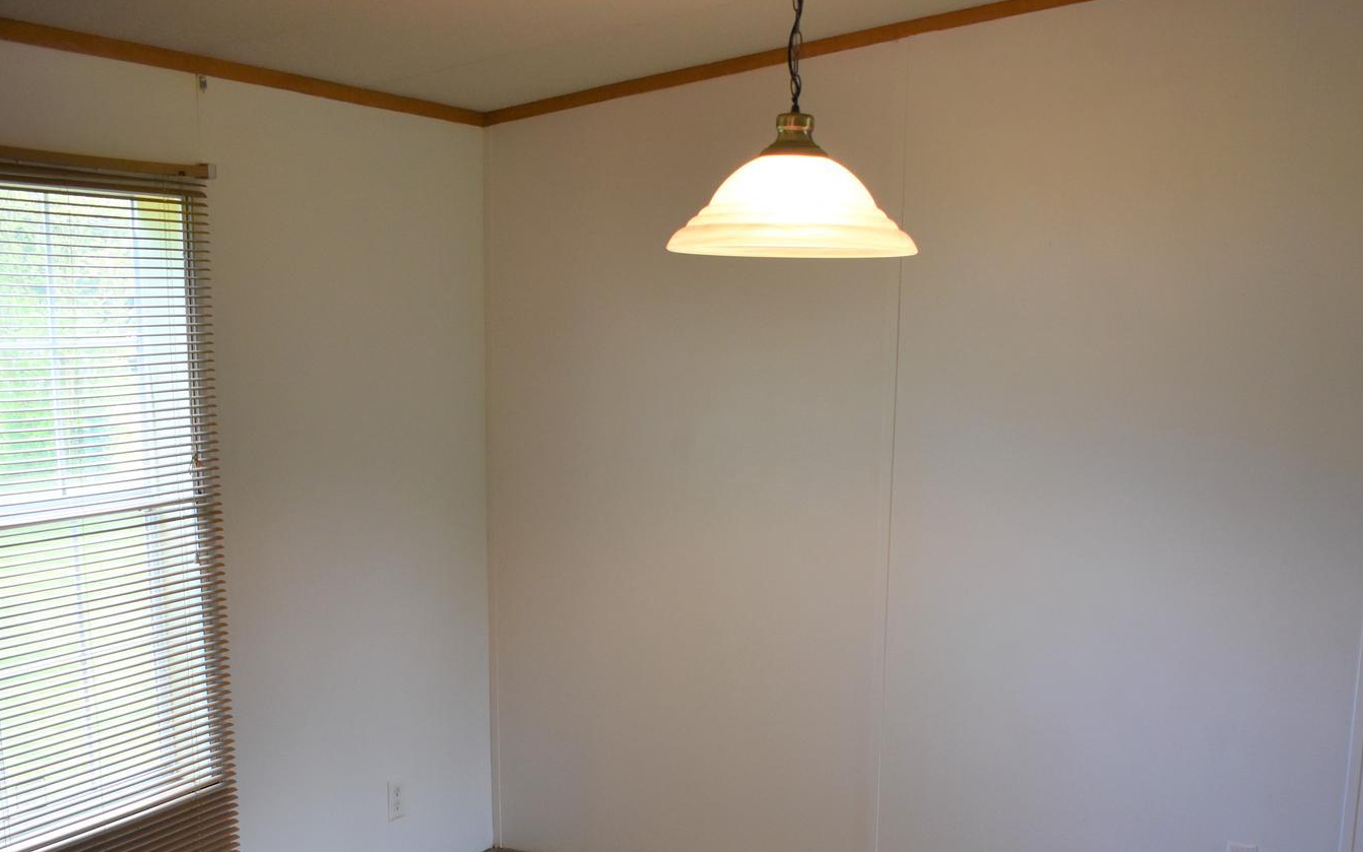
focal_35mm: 42
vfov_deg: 29.9
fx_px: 1560
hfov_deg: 47.1
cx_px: 760
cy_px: 672
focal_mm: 18
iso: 800
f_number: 3.5
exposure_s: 1/125
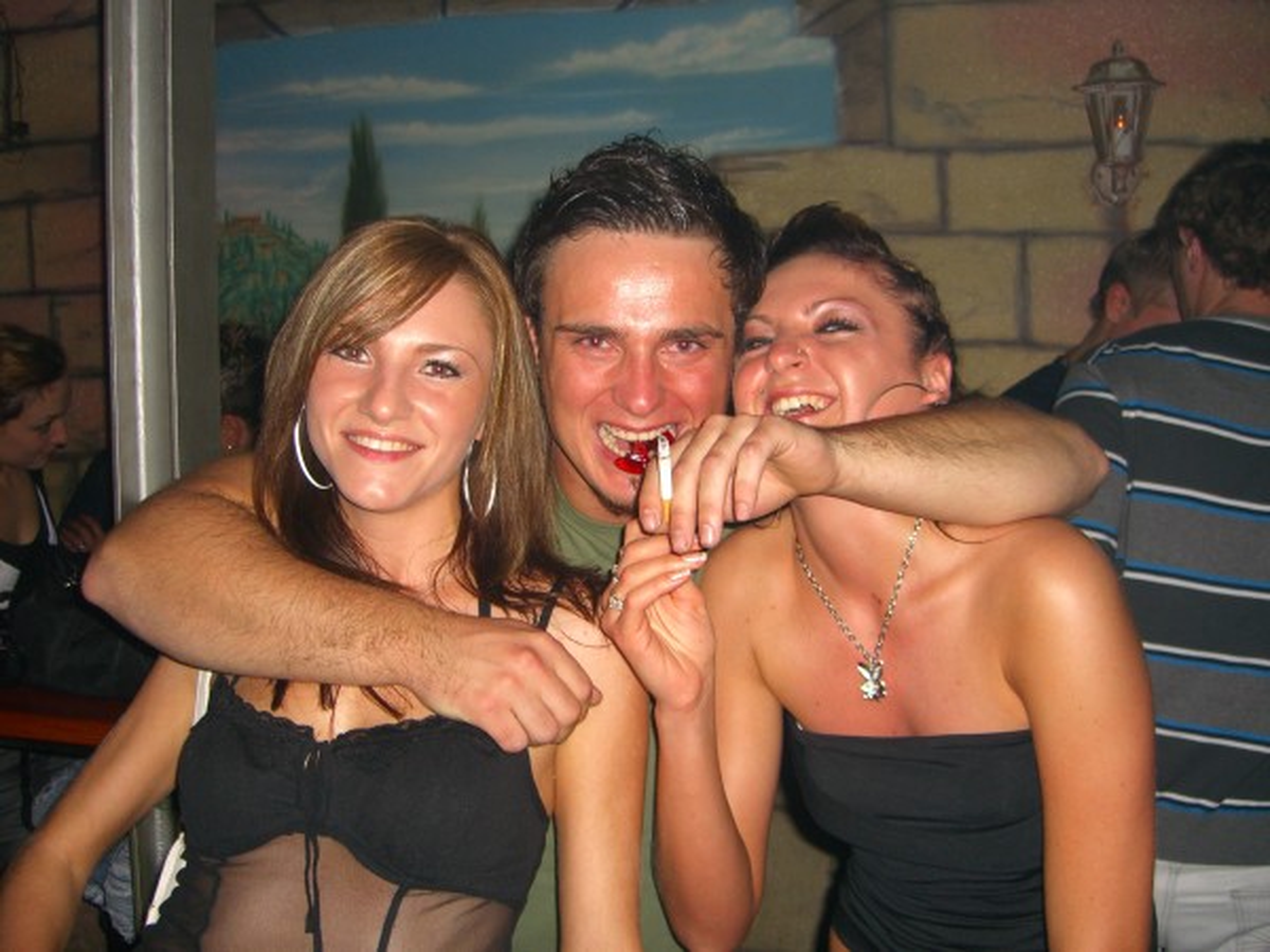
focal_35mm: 38
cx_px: 635
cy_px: 476
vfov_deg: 37.7
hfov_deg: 49.0
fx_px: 1394
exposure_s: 1/60
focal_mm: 7.9
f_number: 2.8
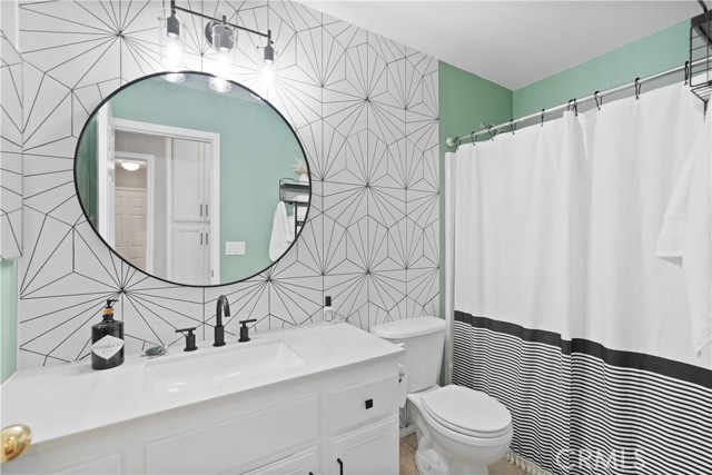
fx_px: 316
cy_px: 238
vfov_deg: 73.8
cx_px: 356
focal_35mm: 16
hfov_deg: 96.7
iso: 1250
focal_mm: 16
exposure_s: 1/15
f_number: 4
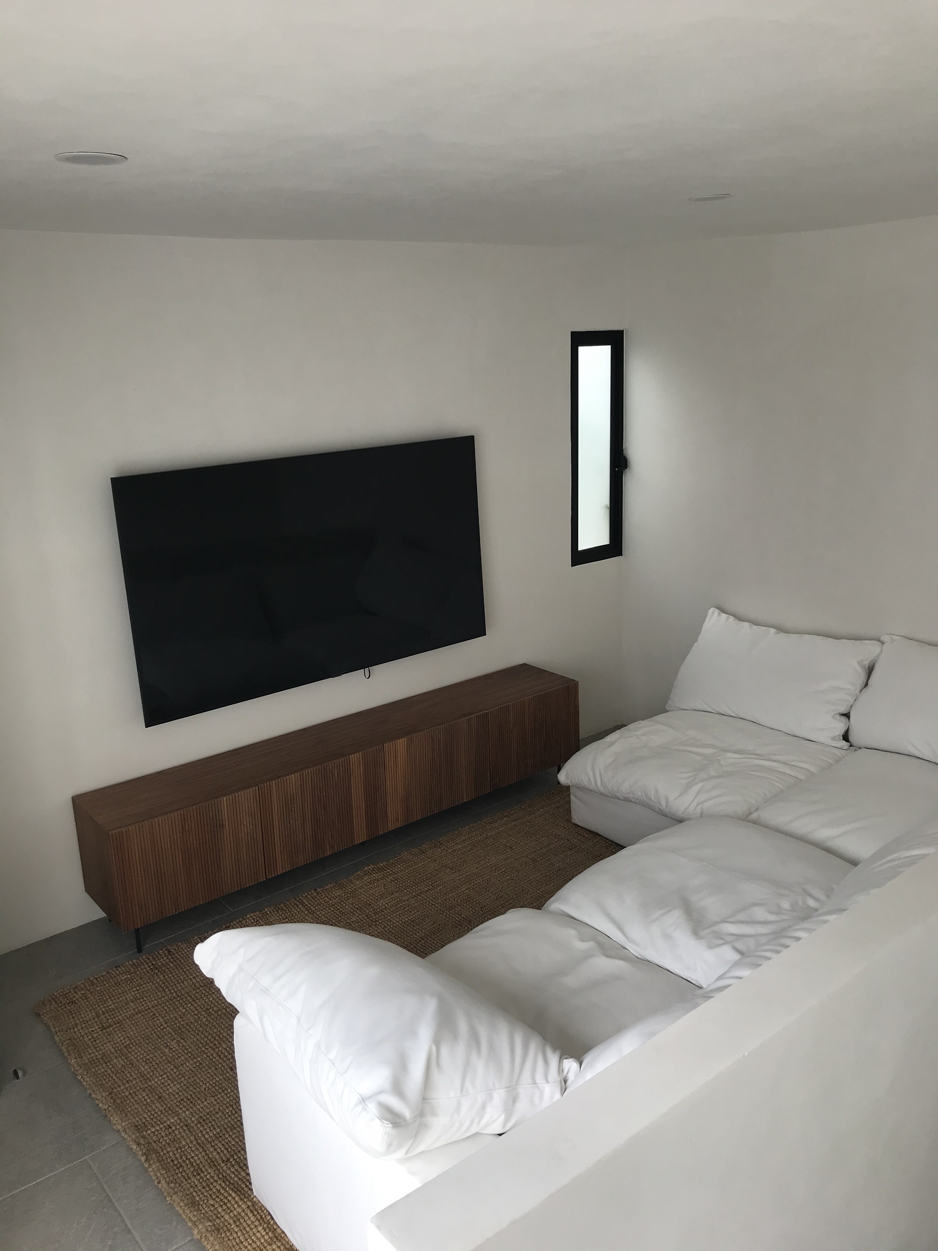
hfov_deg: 49.7
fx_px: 1012
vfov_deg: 63.4
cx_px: 469
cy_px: 626
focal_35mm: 28
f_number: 1.8
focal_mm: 3.99
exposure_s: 1/251
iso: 20
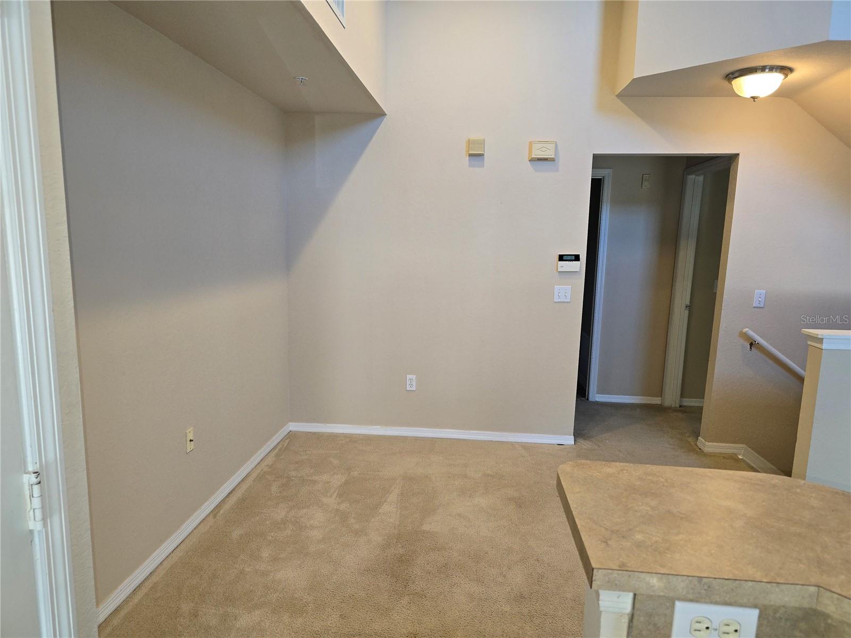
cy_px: 319
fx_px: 565
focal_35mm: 23
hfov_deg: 73.9
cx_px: 426
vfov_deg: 58.9
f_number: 1.7
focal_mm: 6.3
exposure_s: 1/40
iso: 100
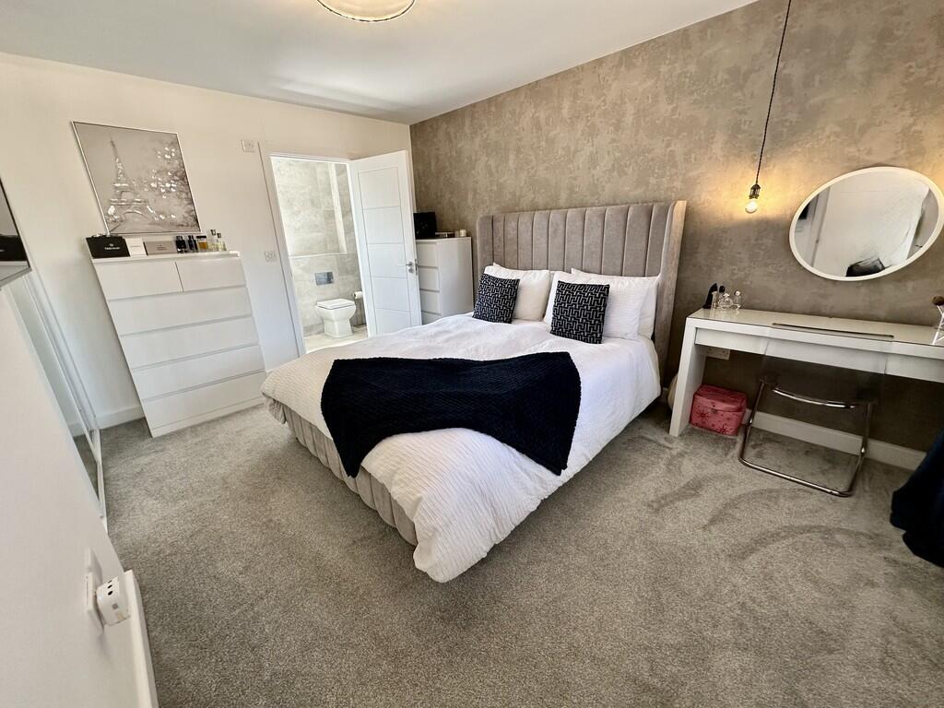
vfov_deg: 85.7
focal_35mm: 14
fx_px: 382
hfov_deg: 102.1
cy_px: 354
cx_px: 472
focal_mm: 2.22
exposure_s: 1/100
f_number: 2.2
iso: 160
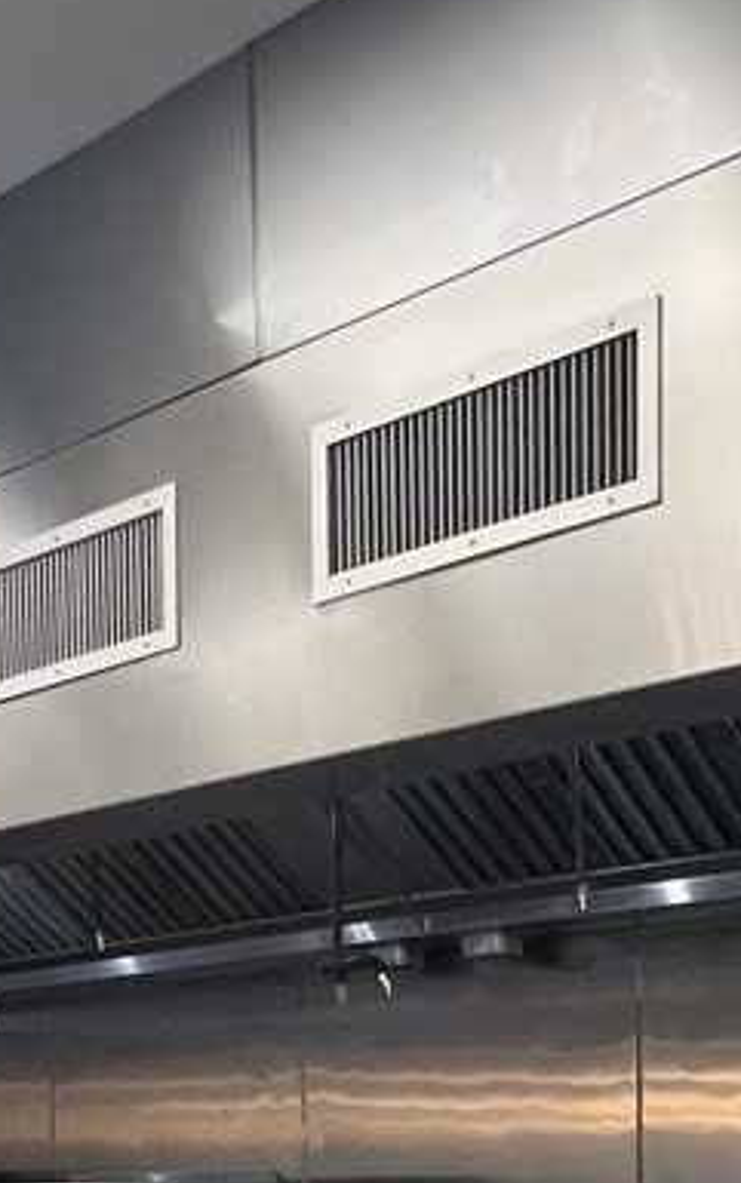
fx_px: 1775
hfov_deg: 22.6
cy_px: 1380
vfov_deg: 31.5
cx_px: 744
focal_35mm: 55
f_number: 1.8
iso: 160
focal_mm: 1.57
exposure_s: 1/120
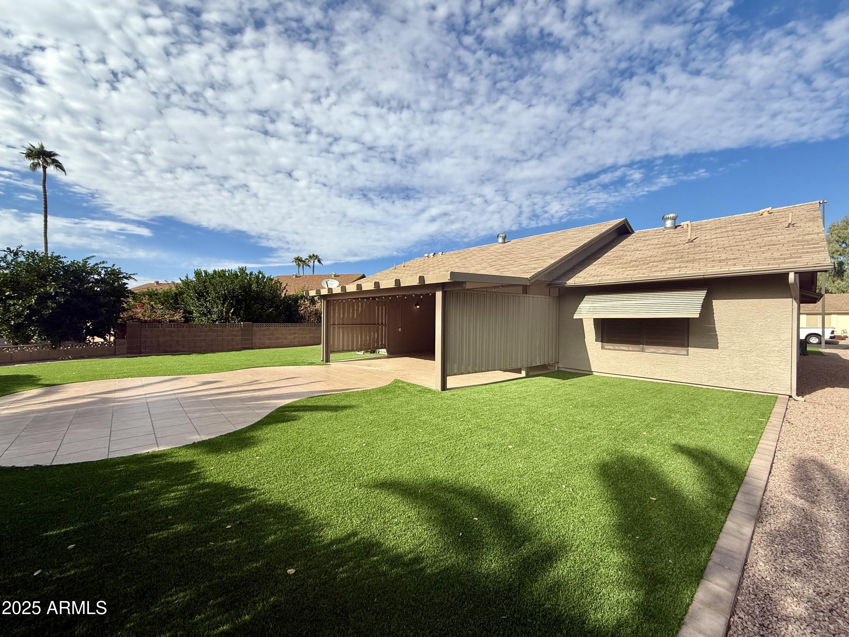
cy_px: 318
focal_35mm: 14
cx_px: 424
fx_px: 343
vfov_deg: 85.7
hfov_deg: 102.1
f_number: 2.2
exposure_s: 1/2410
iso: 50
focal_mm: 2.22
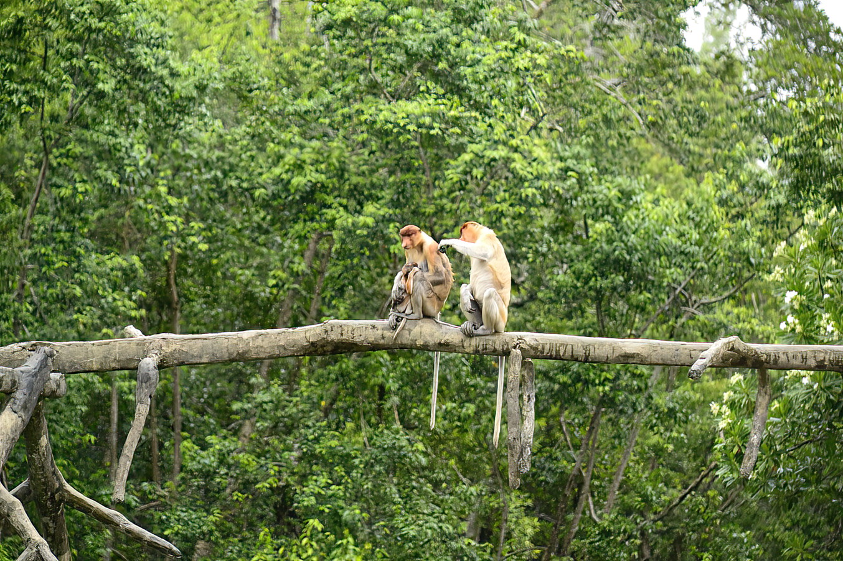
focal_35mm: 250
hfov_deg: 8.2
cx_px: 422
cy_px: 280
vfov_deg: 5.5
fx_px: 5852
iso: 1250
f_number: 8
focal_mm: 250
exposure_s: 1/500
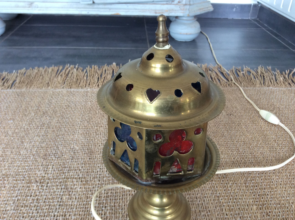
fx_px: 272
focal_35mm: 32
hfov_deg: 56.9
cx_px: 148
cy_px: 110
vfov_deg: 44.1
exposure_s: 1/25
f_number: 2.4
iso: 64
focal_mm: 3.3
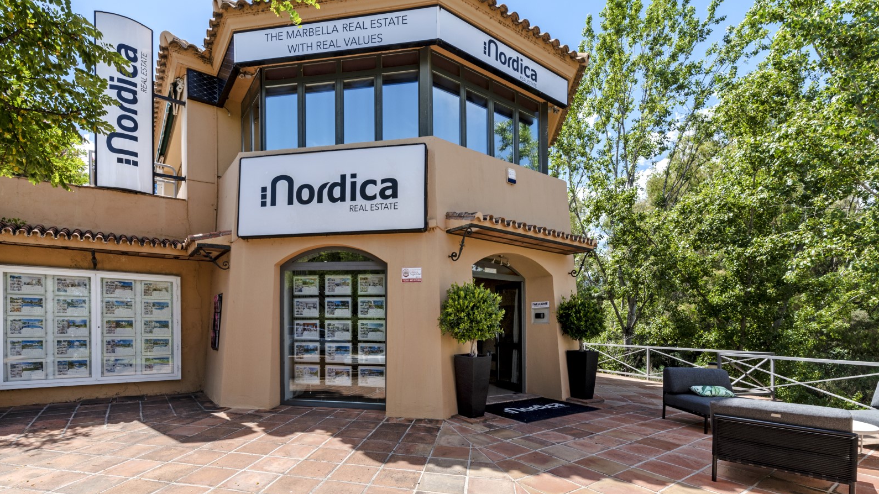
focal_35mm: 16
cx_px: 445
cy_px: 283
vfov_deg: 66.7
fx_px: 373
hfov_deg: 99.4
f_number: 11
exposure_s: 1/250
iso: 200
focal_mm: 15
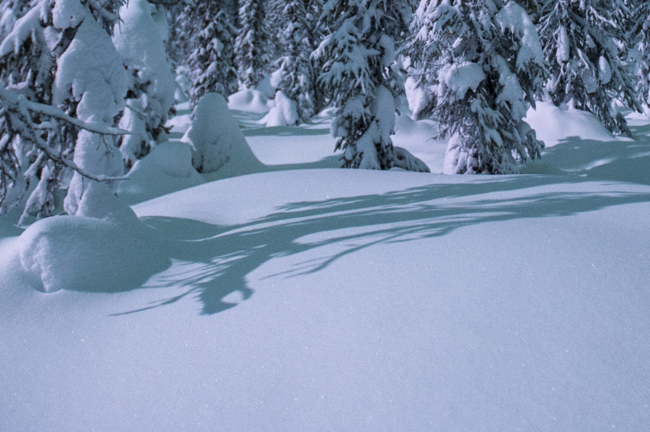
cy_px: -115
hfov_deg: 43.9
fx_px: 794
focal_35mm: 44
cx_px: 436
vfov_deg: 26.3
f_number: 2.8
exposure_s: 1.6
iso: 1600
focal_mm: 17
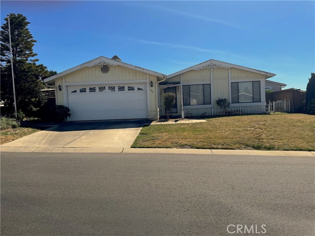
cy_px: 118
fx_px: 237
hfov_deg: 67.3
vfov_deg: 53.1
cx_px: 158
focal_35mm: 26
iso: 50
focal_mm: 4.2
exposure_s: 1/6135
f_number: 1.6
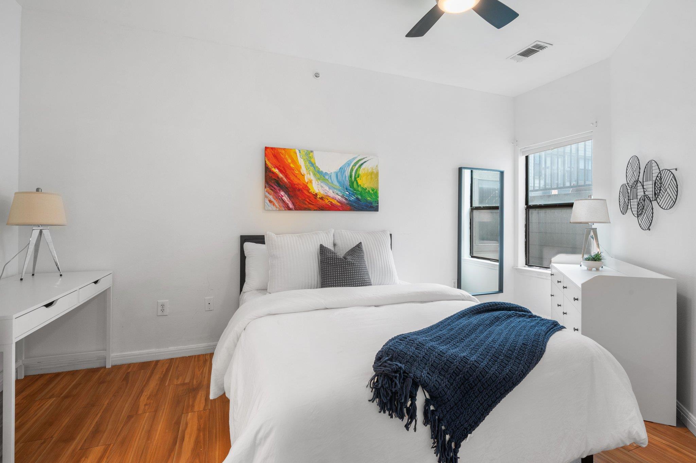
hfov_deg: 96.8
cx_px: 348
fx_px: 309
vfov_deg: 73.7
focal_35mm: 16
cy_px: 232
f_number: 13
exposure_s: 1.3
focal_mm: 16
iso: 500
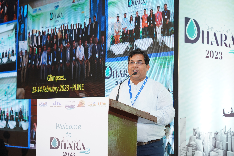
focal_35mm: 80
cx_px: 117
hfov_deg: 25.4
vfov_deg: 17.1
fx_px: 520
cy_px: 78
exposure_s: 1/125
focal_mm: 80
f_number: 5
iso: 640
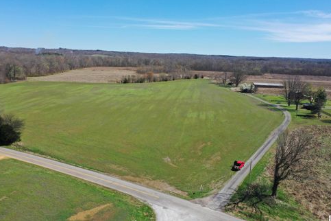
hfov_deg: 63.7
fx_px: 267
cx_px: 166
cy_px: 107
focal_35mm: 29
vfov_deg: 45.0
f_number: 10
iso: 100
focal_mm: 10.26
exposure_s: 1/120
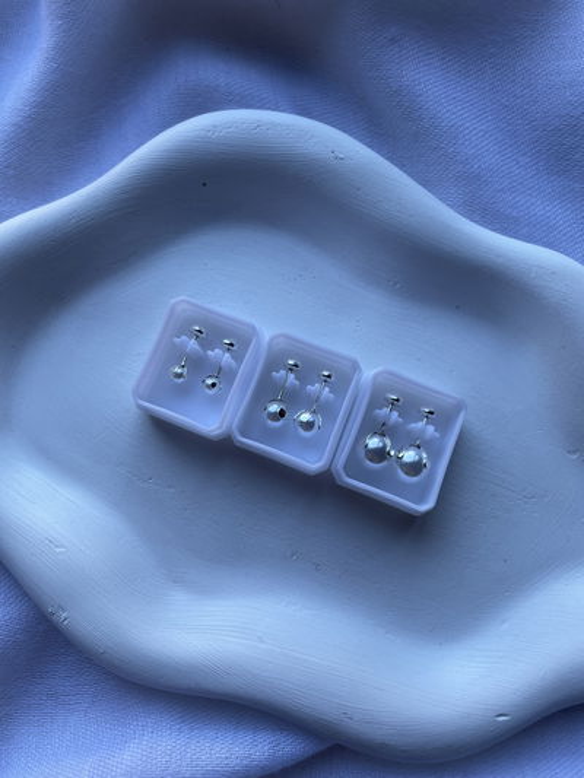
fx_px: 585
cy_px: 389
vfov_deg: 67.3
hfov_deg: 53.1
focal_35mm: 26
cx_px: 292
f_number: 1.6
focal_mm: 4.2
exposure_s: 1/263
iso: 32
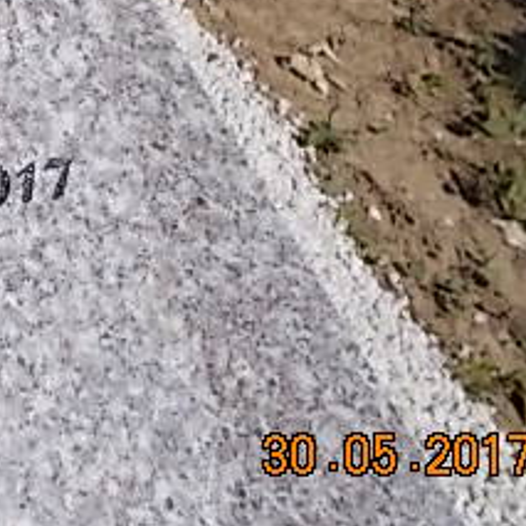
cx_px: -178
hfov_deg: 22.2
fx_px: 1186
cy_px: 2
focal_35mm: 69
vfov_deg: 23.9
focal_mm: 4.6
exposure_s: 1/320
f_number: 8
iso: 80
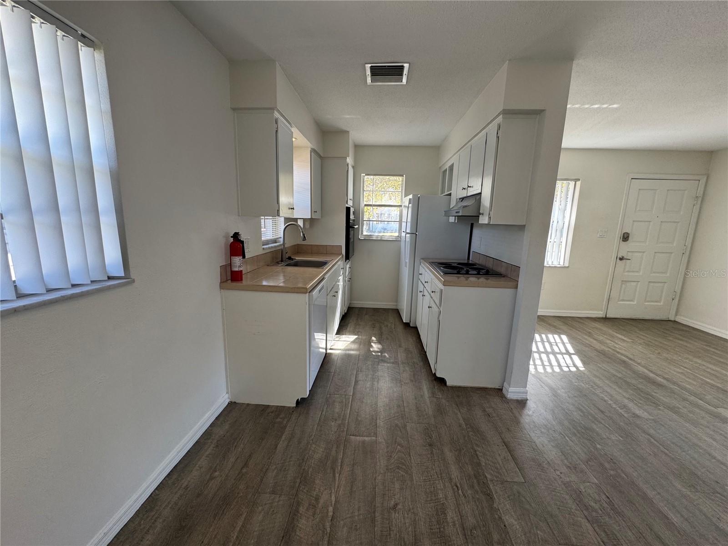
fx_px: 294
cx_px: 364
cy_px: 273
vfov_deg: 85.7
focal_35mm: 14
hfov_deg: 102.1
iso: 125
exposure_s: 1/100
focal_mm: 2.22
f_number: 2.2
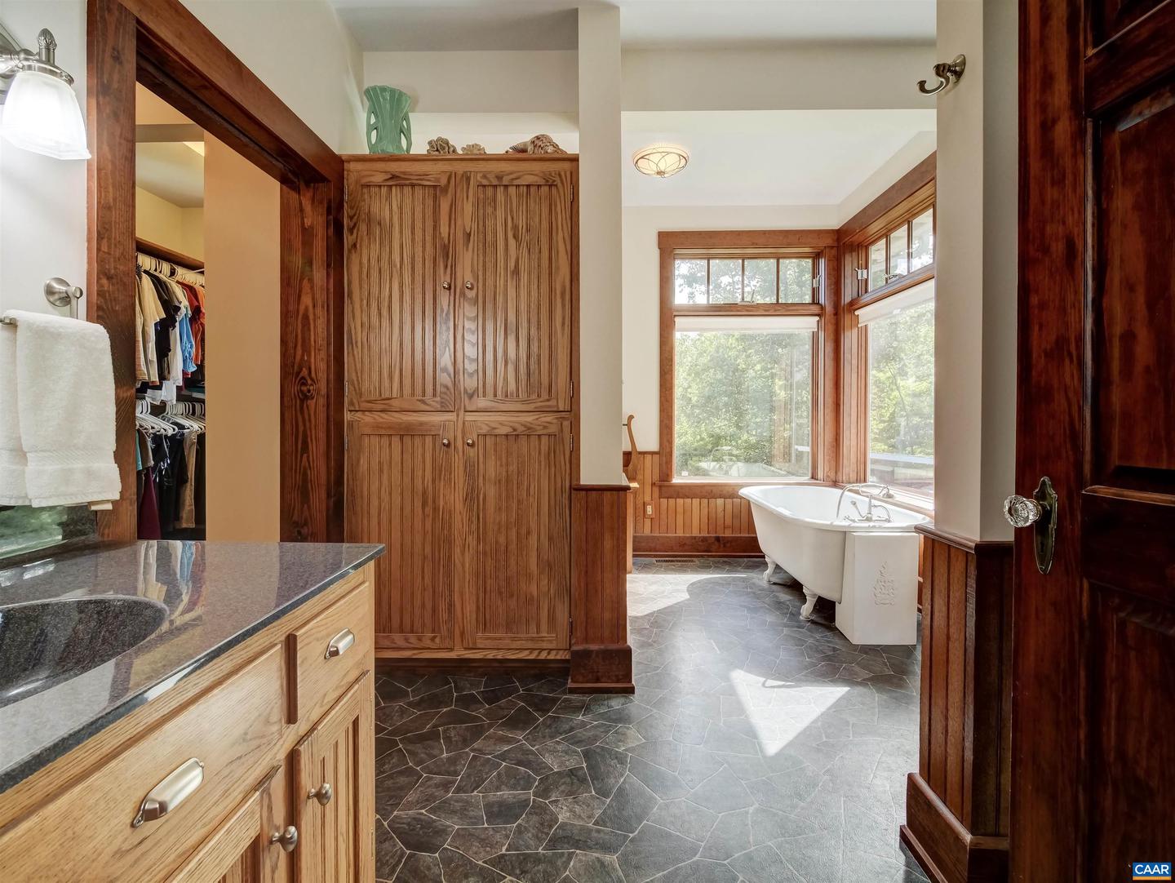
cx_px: 588
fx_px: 543
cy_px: 442
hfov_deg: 94.5
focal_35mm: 16
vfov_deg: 78.2
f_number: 8
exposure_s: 1/60
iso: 800
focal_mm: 8
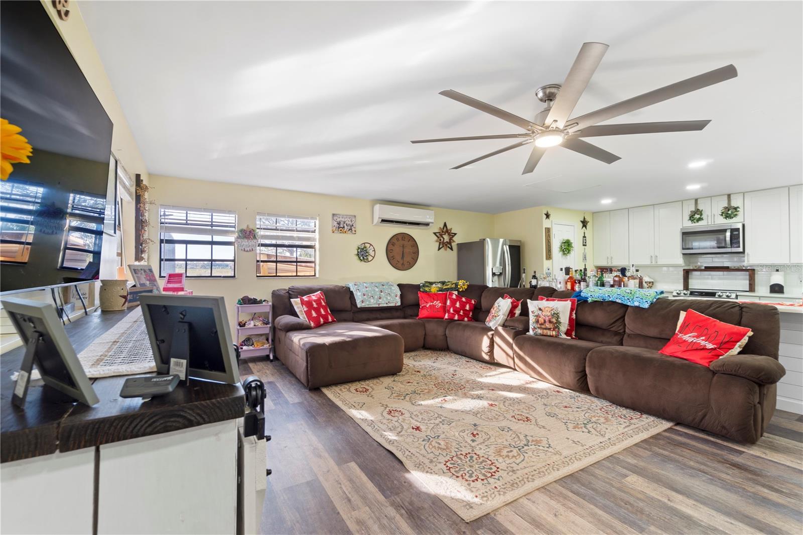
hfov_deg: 100.4
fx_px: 334
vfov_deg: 77.3
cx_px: 402
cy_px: 268
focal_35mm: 15
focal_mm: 10
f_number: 8
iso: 100
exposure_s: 1
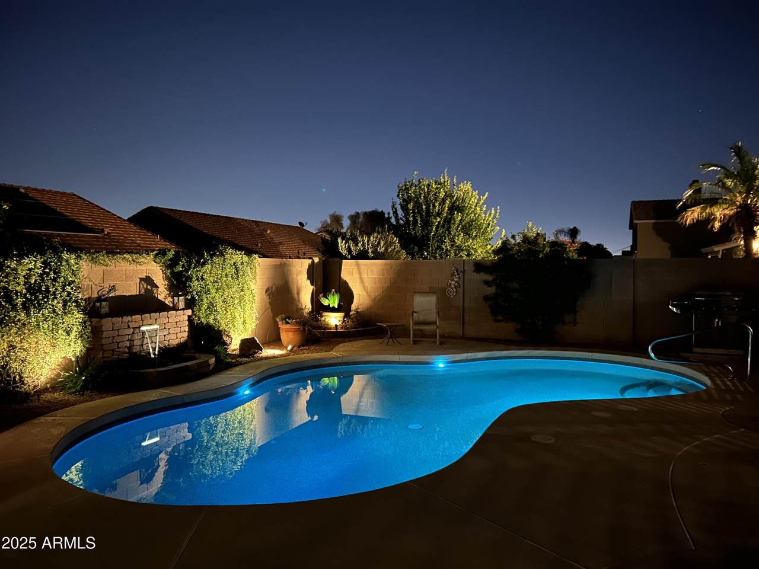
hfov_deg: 67.3
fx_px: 570
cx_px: 380
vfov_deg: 53.1
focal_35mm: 26
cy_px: 284
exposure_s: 1/5
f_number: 1.5
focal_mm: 5.7
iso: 1600
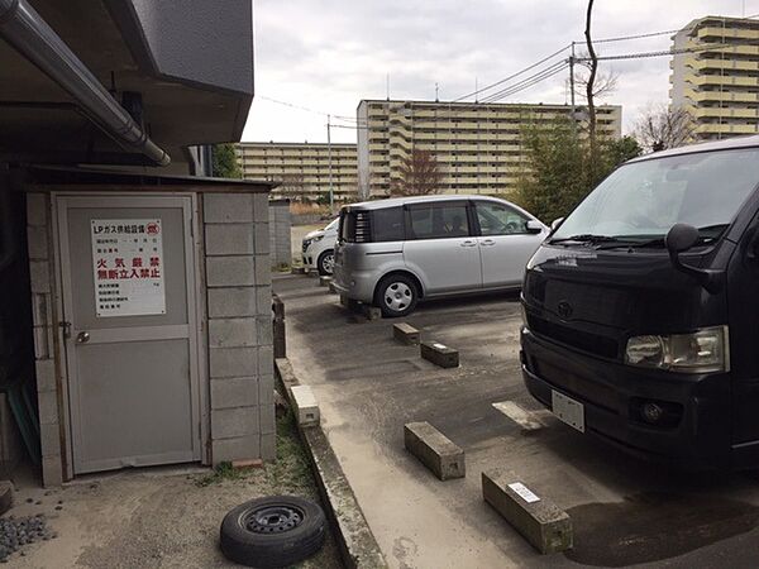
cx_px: 380
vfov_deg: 48.2
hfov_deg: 61.7
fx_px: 636
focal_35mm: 29
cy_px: 284
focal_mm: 4.15
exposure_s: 1/628
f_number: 2.2
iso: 32
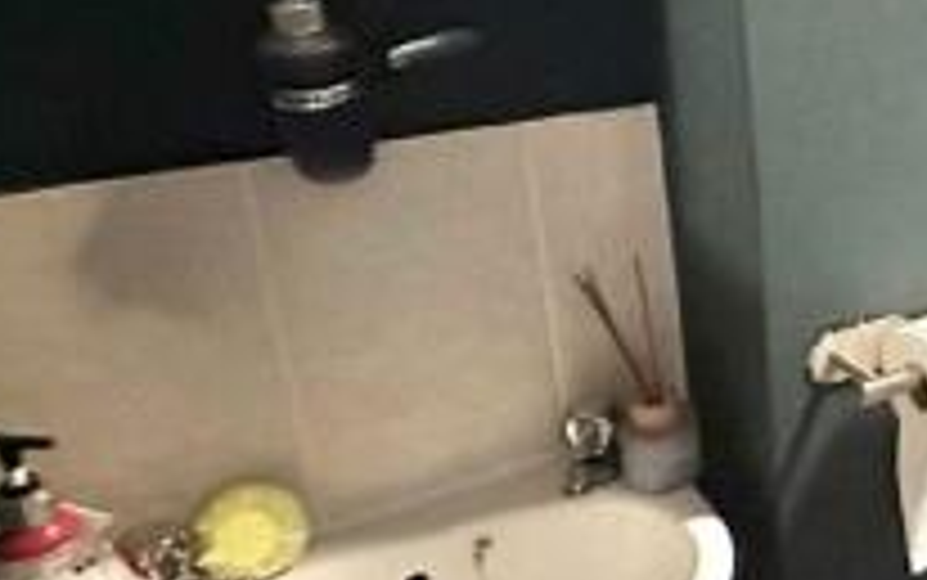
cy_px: 214
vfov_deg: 30.4
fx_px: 1062
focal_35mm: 42
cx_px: 920
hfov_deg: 41.3
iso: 2000
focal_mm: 2.22
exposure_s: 1/30
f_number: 2.2
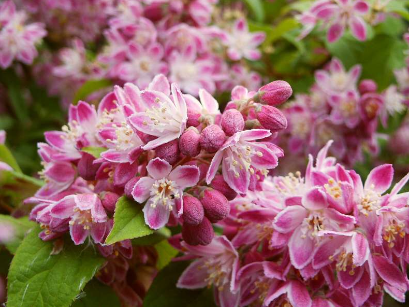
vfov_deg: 18.7
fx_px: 933
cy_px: 154
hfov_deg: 24.7
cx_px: 207
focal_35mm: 79
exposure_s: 1/90
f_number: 3.6
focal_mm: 15.53
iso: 64
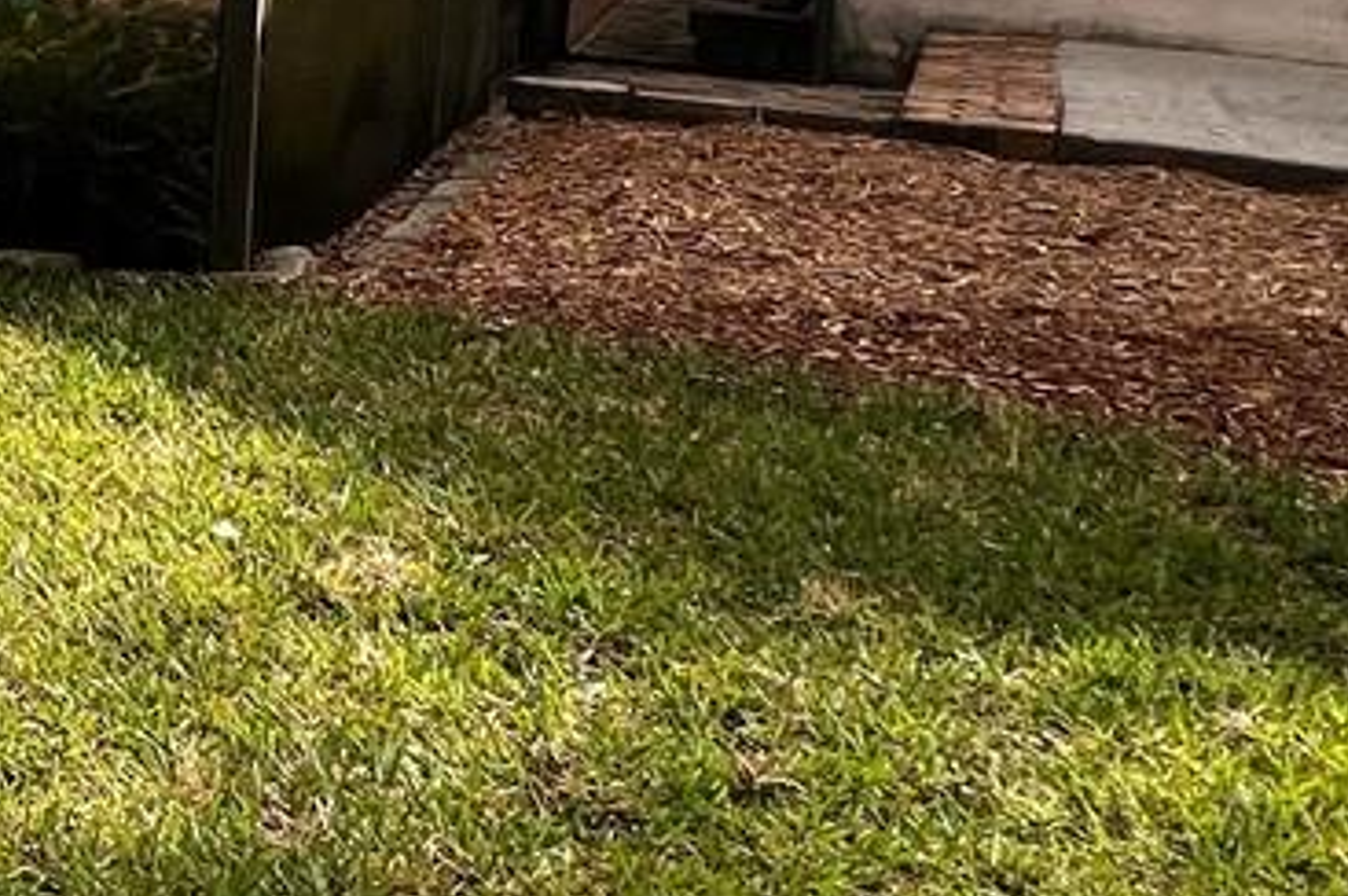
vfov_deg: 21.4
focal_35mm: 59
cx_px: -962
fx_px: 2207
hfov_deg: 22.8
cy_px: -173
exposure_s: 1/367
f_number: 1.8
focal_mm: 1.57
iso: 32
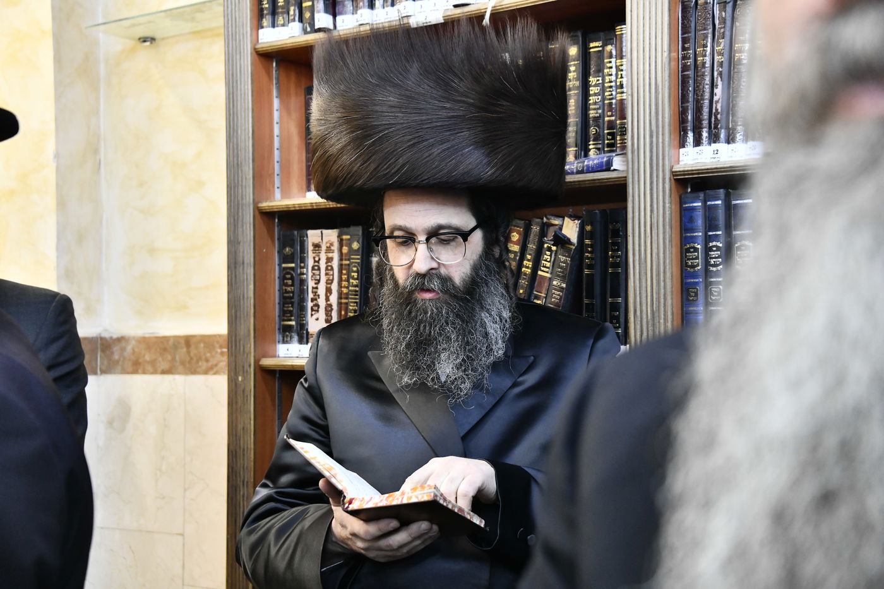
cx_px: 442
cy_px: 294
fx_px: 1375
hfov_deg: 35.6
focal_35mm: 56
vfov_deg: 24.2
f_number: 5.6
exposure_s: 1/125
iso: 2000
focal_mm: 56
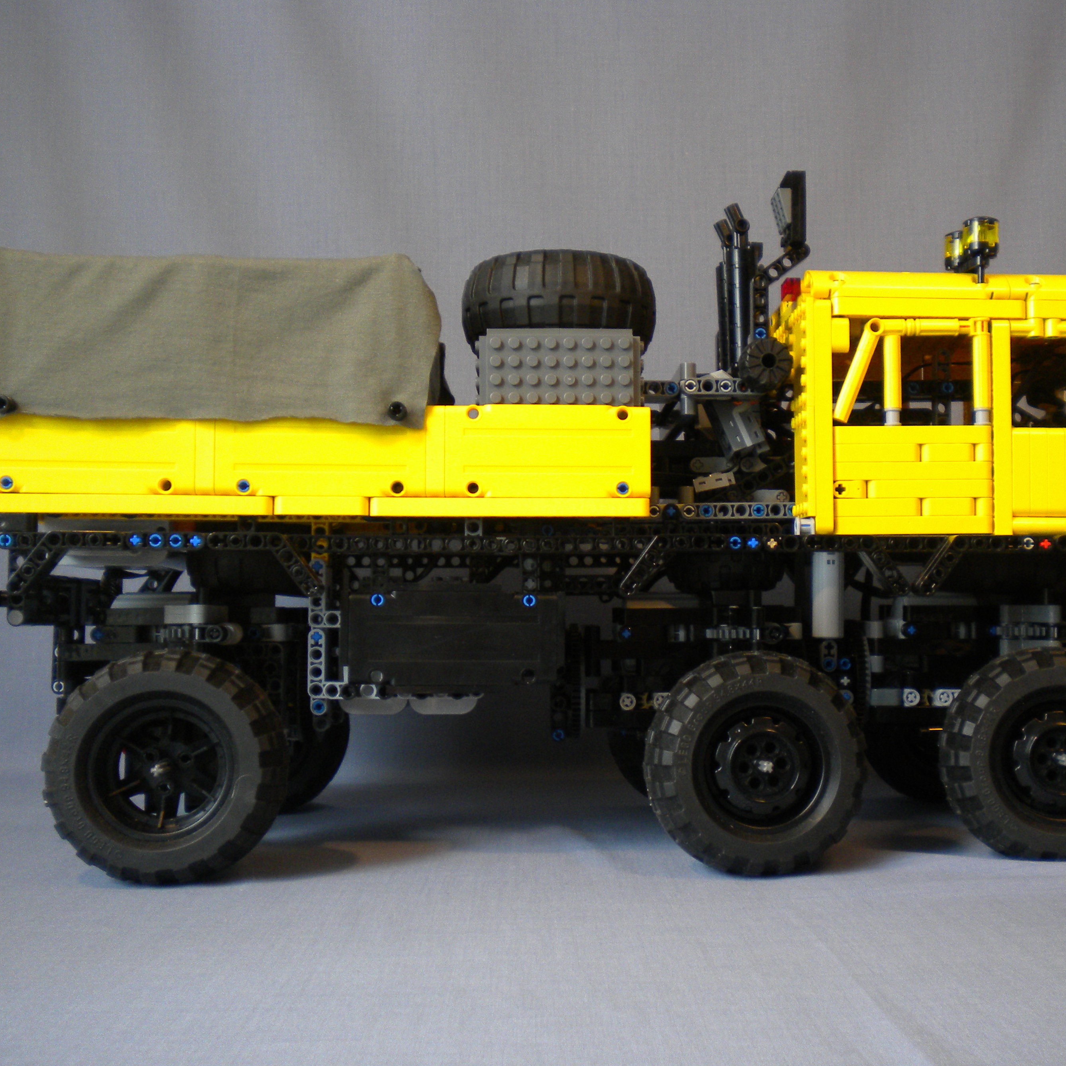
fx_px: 1463
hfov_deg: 39.8
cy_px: 540
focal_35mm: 42
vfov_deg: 40.0
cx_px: 661
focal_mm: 6.3
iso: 192
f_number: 3.1
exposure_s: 1/63.3
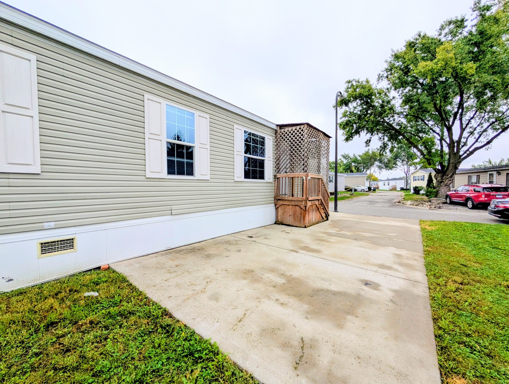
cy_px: 192
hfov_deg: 110.5
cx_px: 254
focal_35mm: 12
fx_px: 177
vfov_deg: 94.7
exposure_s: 1/836
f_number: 1.7
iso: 53
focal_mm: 2.02
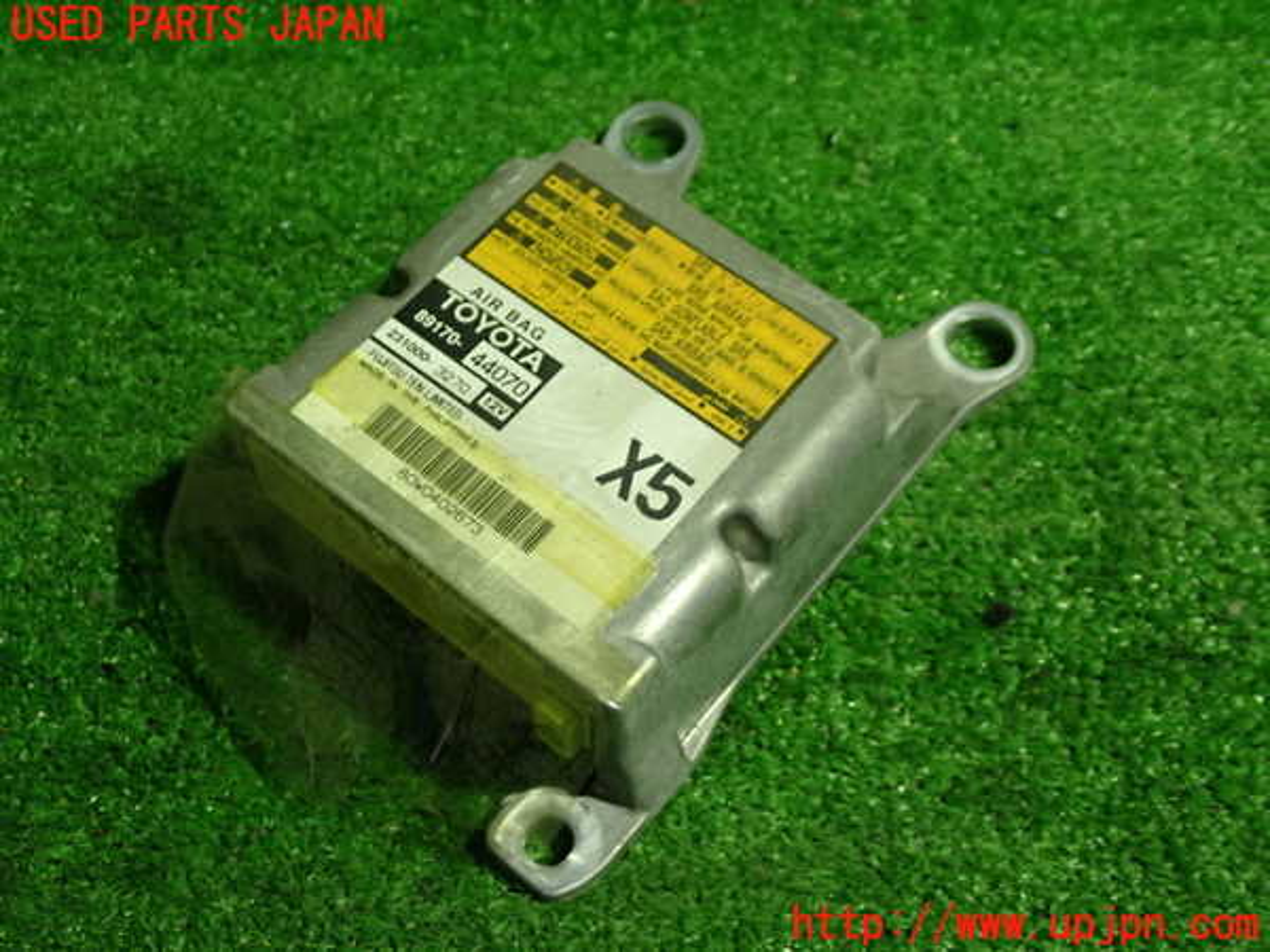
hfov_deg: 42.9
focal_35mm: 44
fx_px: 1614
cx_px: 635
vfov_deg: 32.9
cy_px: 476
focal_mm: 7.84
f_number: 2.9
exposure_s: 1/40
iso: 400
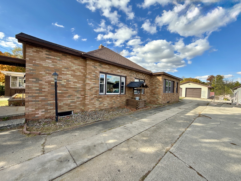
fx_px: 97
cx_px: 120
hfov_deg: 102.1
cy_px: 90
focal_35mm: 14
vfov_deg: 85.7
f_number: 2.2
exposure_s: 1/672
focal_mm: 2.22
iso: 64
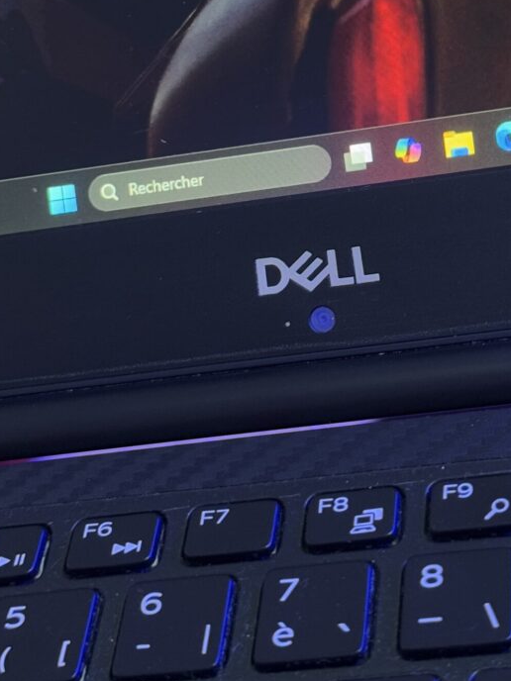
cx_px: 358
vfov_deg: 20.9
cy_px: 156
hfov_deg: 15.8
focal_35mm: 93
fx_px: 1830
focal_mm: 6.76
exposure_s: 1/40
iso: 320
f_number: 1.78
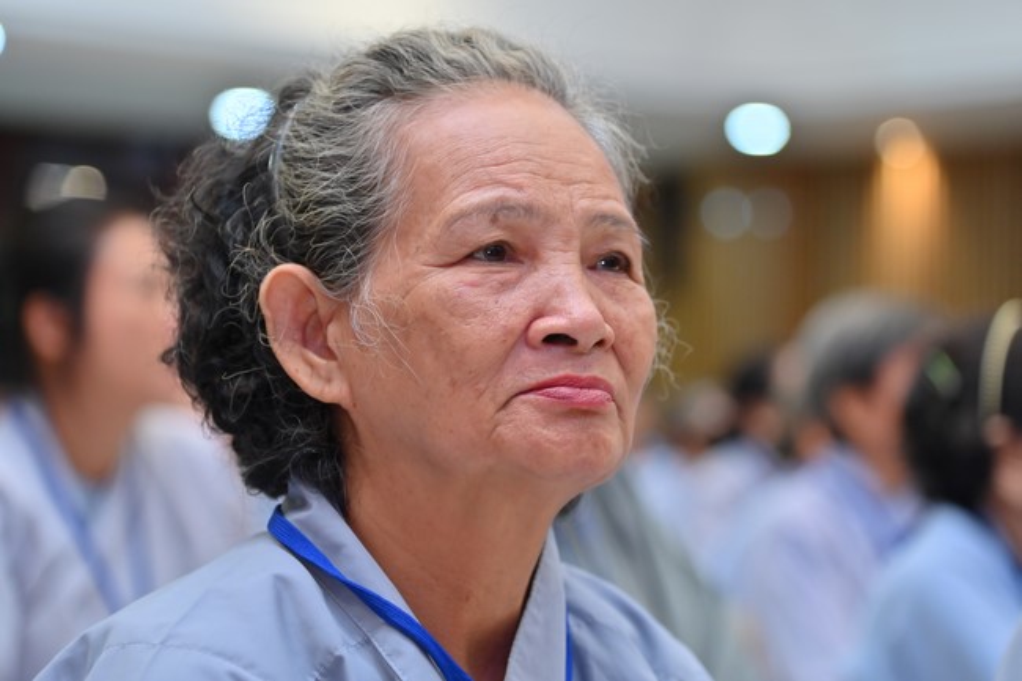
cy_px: 340
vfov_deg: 11.4
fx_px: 3406
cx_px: 511
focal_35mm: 120
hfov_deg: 17.1
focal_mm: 120
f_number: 4.5
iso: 1000
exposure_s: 1/80
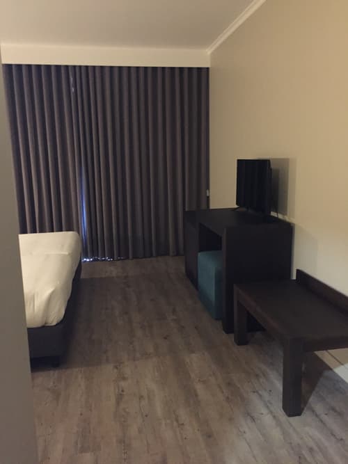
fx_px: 389
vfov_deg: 61.7
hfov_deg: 48.2
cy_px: 232
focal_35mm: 29
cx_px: 174
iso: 640
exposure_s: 1/17
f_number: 2.2
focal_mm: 4.15
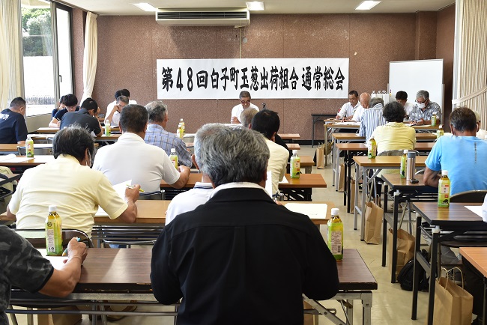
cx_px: 244
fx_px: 609
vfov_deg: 29.9
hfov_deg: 43.6
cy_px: 162
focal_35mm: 45
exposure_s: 1/50
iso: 800
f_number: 9
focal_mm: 30
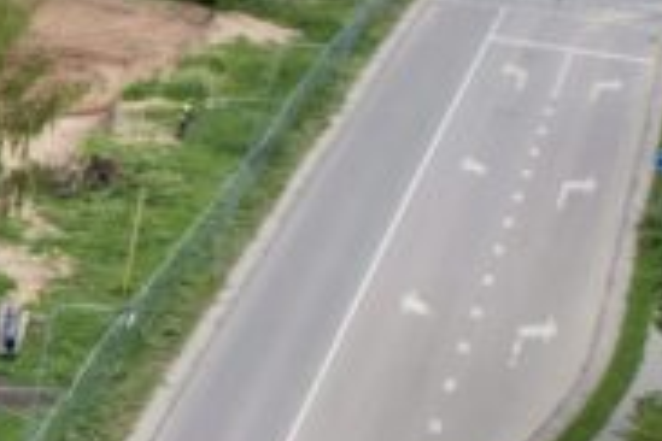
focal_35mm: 123
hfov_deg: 12.0
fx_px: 2262
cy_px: 392
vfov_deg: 11.1
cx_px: -1092
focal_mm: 8.38
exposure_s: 1/800
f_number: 2.8
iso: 130
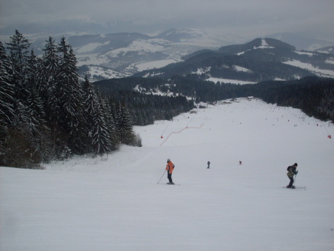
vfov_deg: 37.7
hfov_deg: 49.0
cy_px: 126
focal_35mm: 38
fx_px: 367
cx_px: 167
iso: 80
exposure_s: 1/250
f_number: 8.4
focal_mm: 6.3
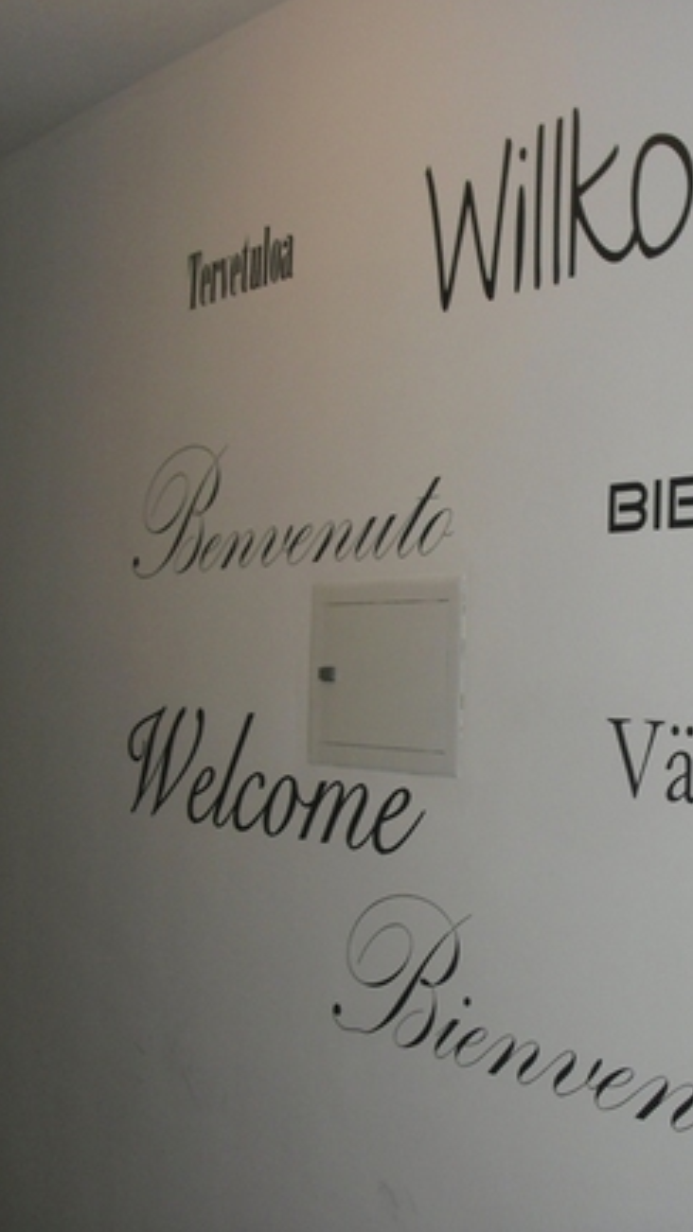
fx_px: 1732
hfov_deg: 22.0
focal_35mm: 53
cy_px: 610
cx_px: 655
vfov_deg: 39.2
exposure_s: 1/60
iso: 100
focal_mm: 6.3
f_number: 3.1
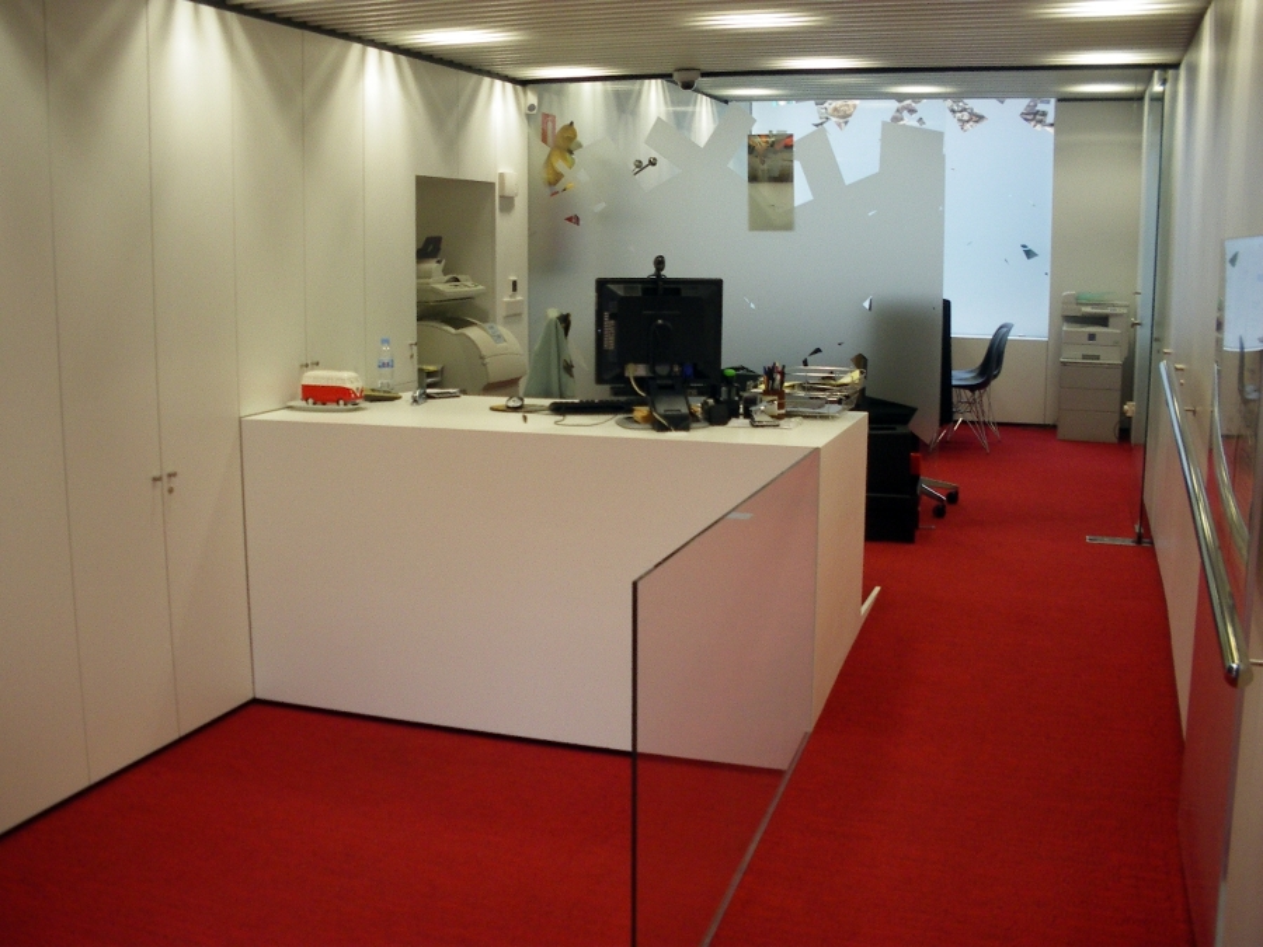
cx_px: 632
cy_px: 474
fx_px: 1313
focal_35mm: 36
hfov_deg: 51.4
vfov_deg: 39.7
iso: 160
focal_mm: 6.3
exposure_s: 1/50
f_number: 3.5
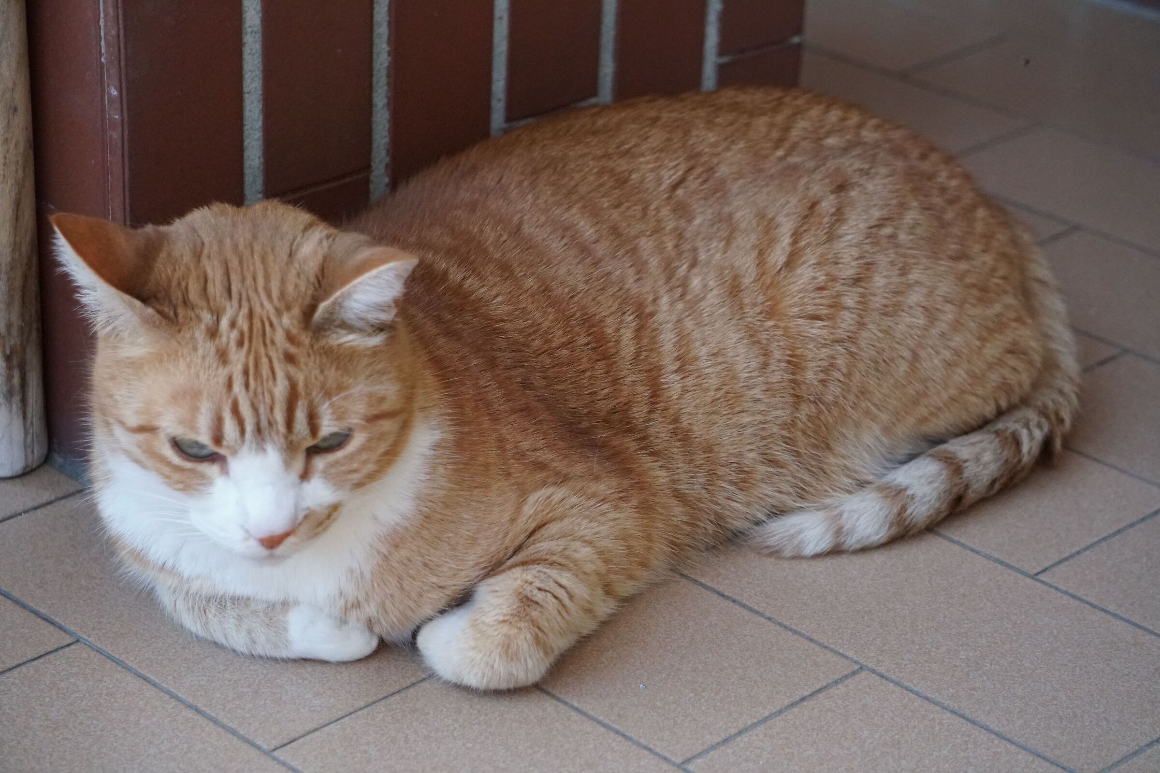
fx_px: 2900
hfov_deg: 22.6
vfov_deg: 15.2
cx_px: 580
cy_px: 386
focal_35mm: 90
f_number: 4.5
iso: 4000
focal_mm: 60
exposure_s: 1/2000
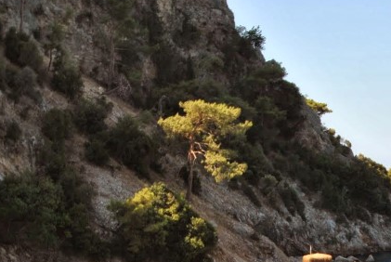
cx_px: 390
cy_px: 313
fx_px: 1066
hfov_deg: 20.2
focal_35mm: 98
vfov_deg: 13.6
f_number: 6.3
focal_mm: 24
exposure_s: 1/200
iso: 100
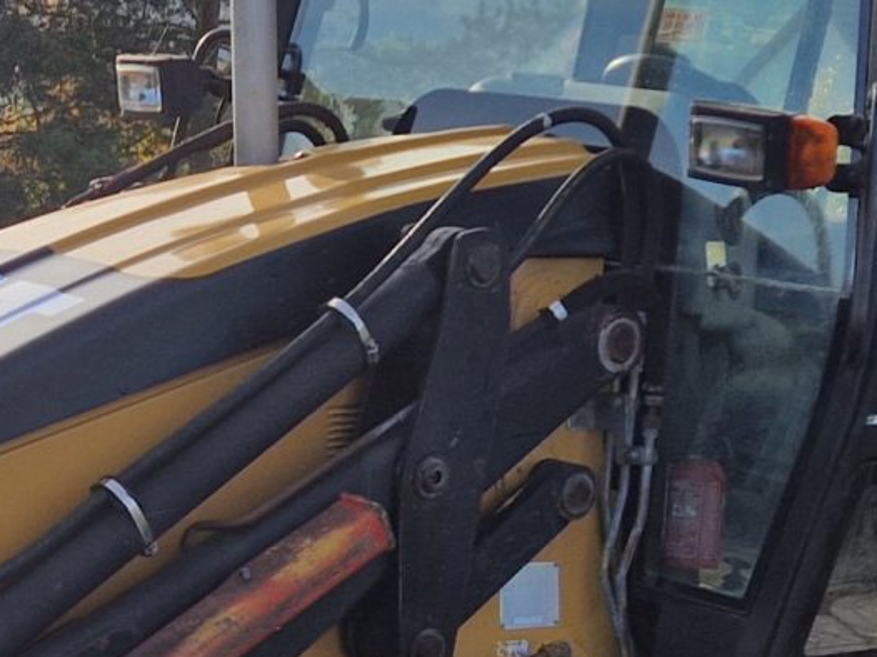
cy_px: 667
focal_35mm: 112
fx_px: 2836
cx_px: 223
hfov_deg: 17.5
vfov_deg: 13.0
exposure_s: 1/1308
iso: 50
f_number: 1.8
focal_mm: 5.4
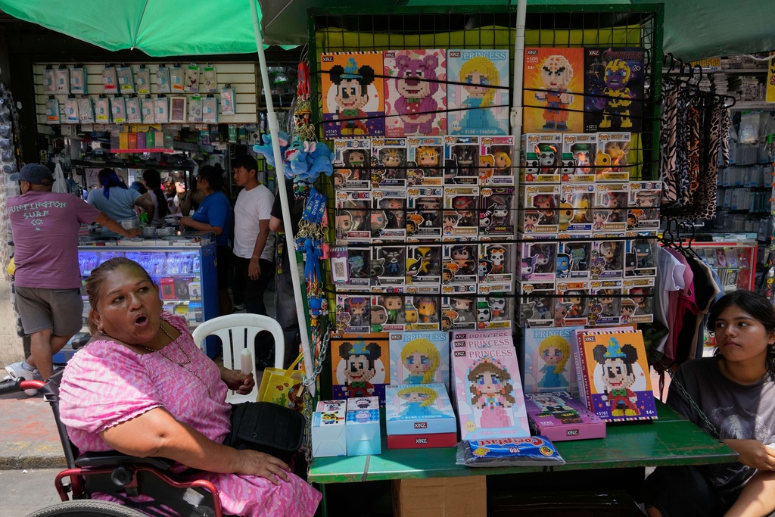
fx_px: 517
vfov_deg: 53.1
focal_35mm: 24
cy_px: 258
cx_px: 388
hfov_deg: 73.7
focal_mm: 24
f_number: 5.6
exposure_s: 1/800
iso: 500
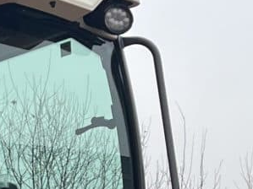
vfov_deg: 7.7
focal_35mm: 178
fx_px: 1300
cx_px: -65
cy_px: 483
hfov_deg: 10.9
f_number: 1.6
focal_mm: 5.1
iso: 50
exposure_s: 1/592
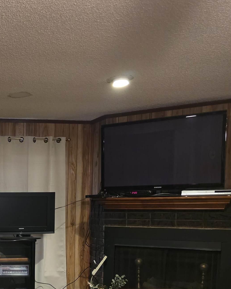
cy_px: 240
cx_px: -24
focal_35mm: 53
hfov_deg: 26.4
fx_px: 453
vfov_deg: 34.1
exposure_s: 1/40
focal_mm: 6.3
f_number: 1.7
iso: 1600
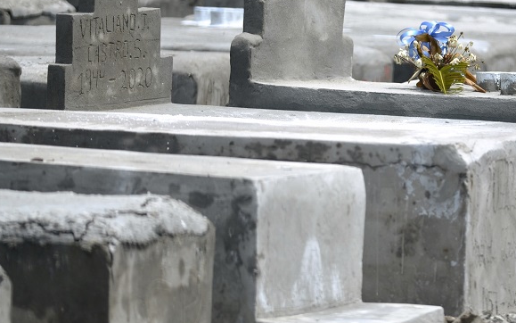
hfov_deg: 4.8
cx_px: 355
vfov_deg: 3.0
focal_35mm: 436
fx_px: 6132
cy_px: 150
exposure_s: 1/400
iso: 50
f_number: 4
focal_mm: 300
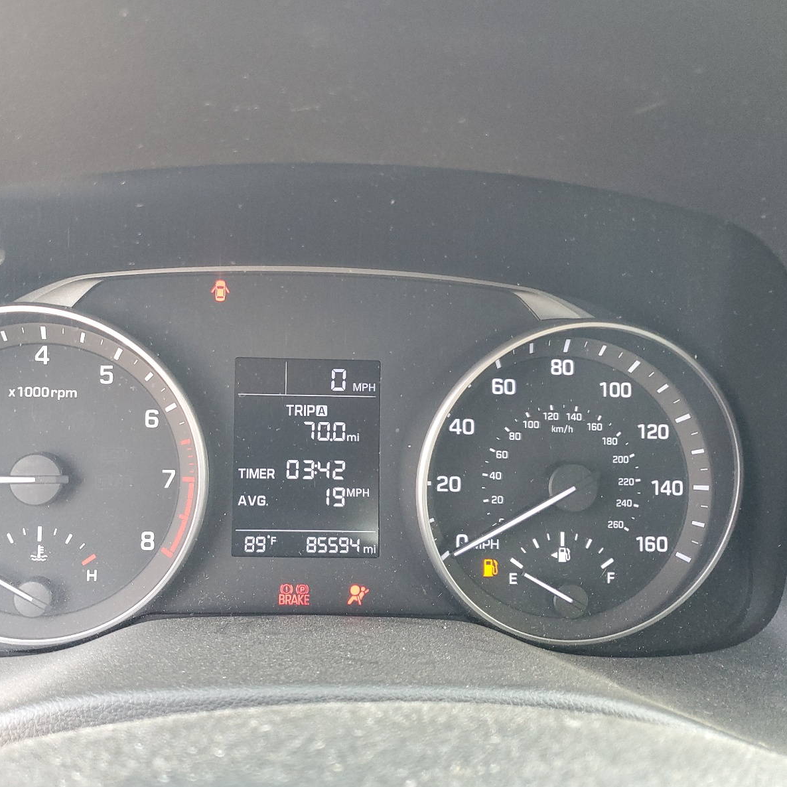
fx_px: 797
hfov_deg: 51.7
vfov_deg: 52.5
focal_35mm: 31
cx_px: 273
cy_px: 394
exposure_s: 1/60.2
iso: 154
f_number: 1.5
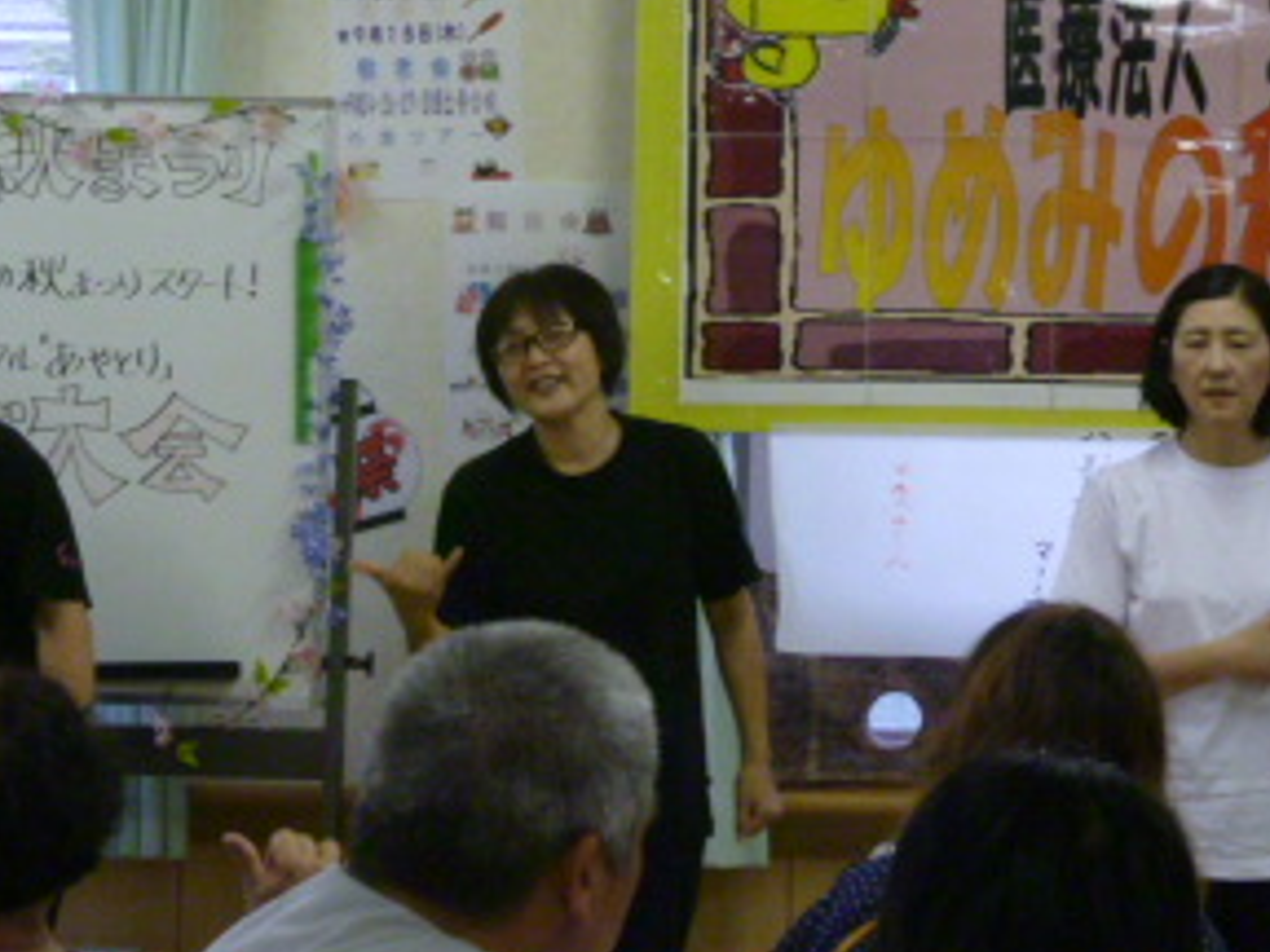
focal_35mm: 178
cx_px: 948
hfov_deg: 11.1
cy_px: 31
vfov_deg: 8.3
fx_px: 6531
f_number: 5.5
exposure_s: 1/30
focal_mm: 14.2
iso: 400
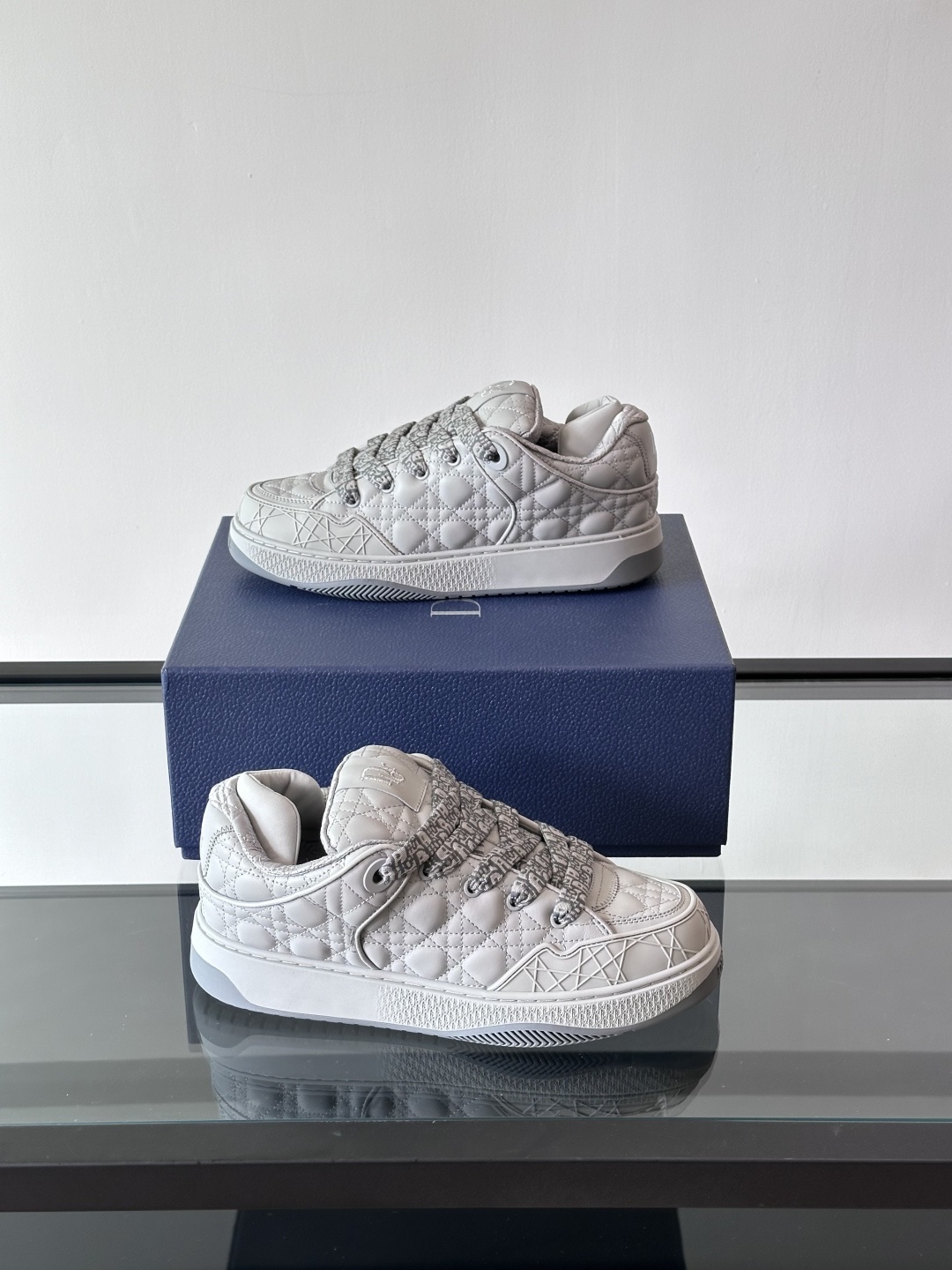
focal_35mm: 48
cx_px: 476
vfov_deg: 39.7
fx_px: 1760
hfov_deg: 30.3
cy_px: 635
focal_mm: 6.86
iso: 80
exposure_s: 1/162
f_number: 1.78
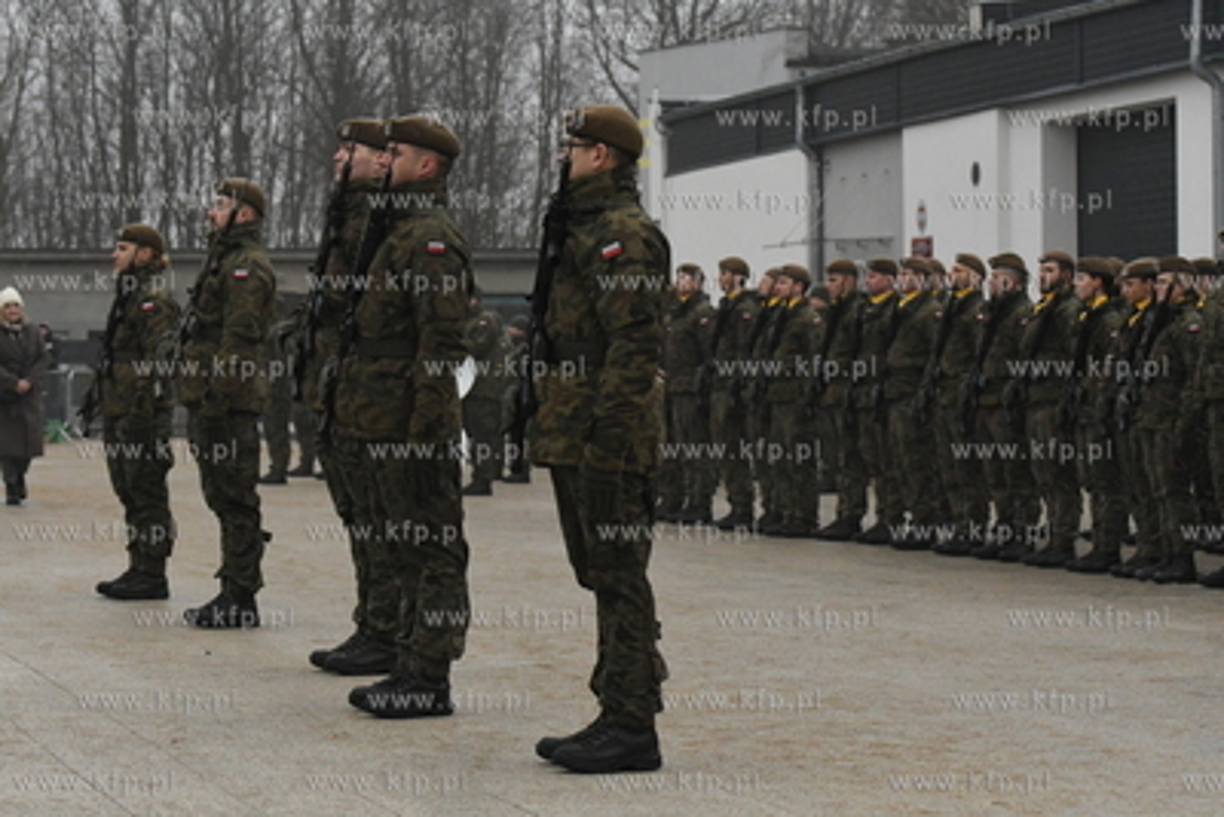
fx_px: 3571
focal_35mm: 105
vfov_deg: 13.1
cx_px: 612
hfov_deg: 19.4
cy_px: 408
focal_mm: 70
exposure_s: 1/3200
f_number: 5.6
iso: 3600
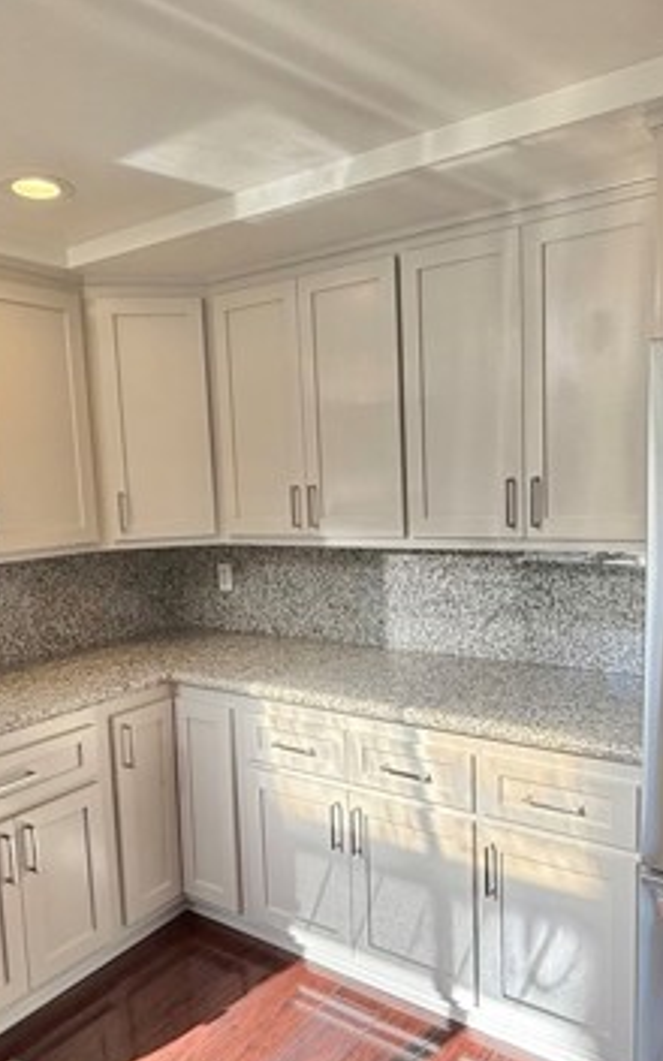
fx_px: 781
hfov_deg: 46.0
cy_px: 564
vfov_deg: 68.3
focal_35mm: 27
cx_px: 344
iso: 64
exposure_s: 1/261
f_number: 2.2
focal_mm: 2.22
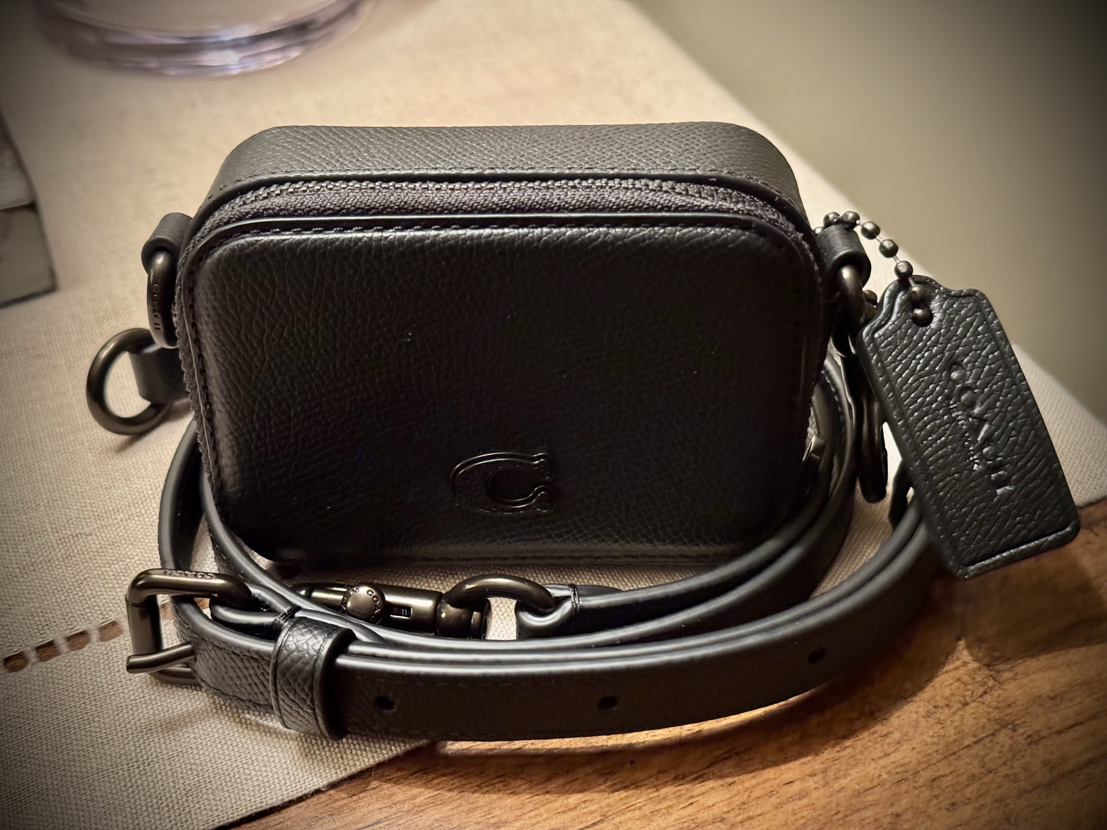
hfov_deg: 39.7
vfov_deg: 30.3
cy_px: 415
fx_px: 1535
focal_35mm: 48
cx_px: 554
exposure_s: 1/24
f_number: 1.78
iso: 800
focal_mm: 6.76
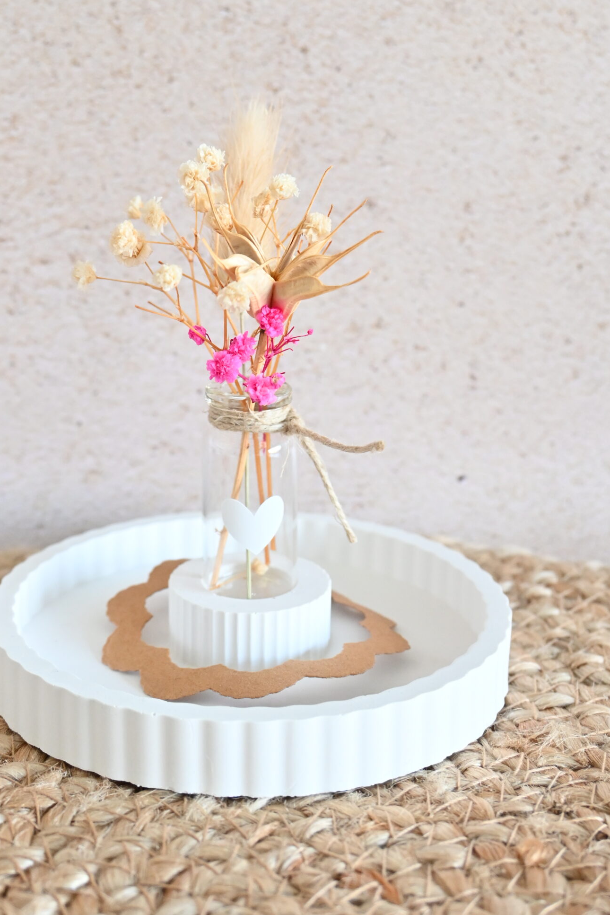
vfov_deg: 42.8
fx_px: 1160
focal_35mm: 46
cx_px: 258
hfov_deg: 29.4
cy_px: 373
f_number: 5
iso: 1250
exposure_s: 1/60
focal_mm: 23
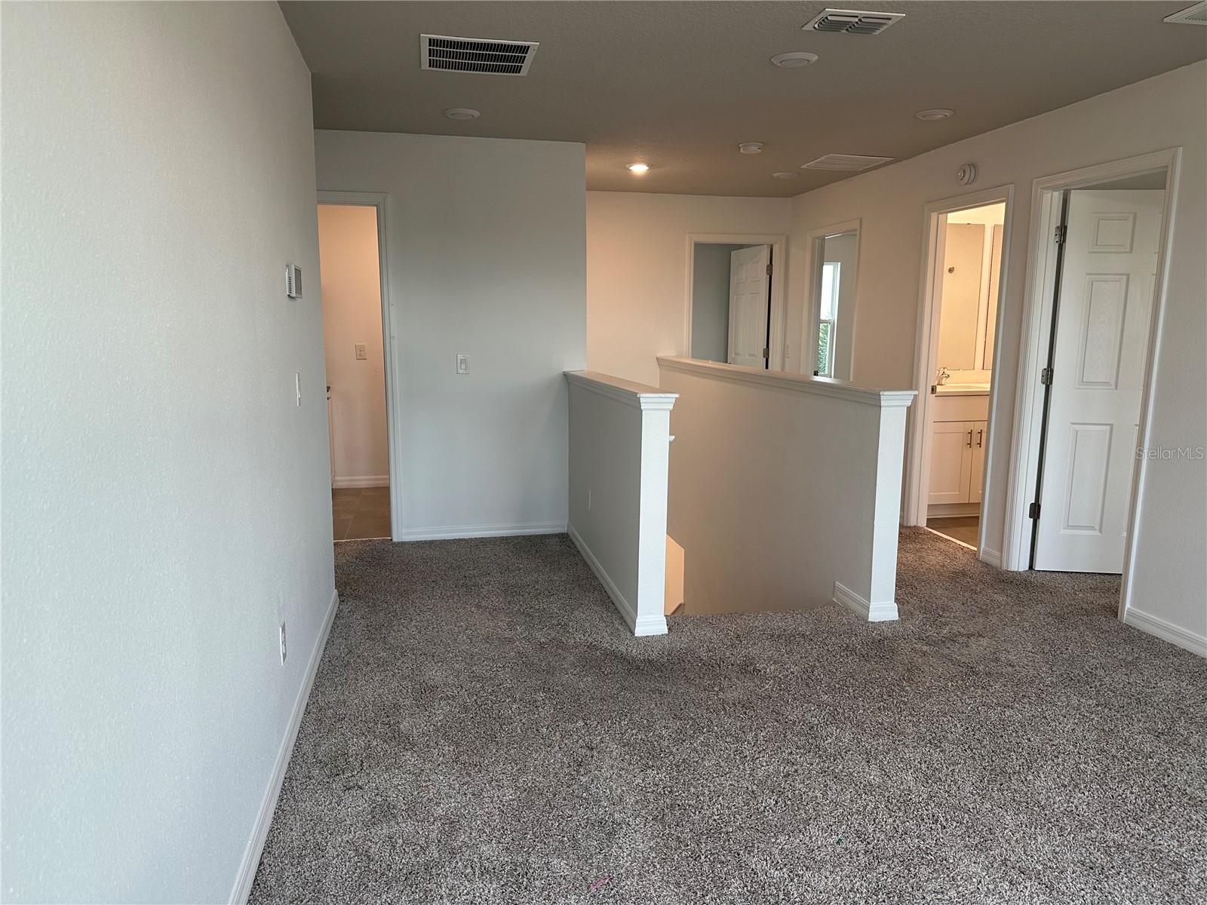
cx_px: 604
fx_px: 837
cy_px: 452
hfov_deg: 71.6
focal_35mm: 24
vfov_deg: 56.8
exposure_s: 1/120
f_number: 1.78
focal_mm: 6.86
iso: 125
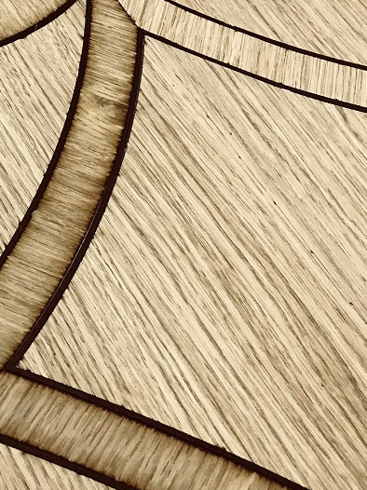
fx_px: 1004
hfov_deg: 19.7
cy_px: 27
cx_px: -53
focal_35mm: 71
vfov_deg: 26.3
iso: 40
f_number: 1.8
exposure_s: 1/17
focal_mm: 3.99
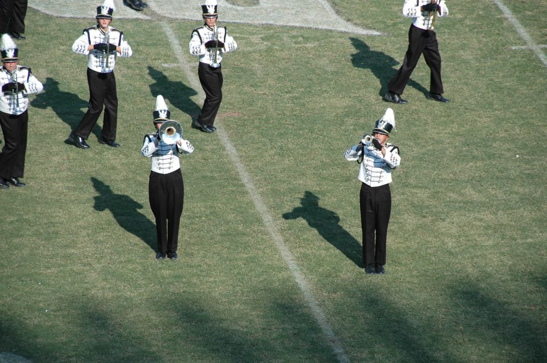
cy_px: 182
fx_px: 4553
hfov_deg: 6.9
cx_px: 274
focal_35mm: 300
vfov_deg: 4.6
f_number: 6.3
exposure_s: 1/500
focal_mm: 200
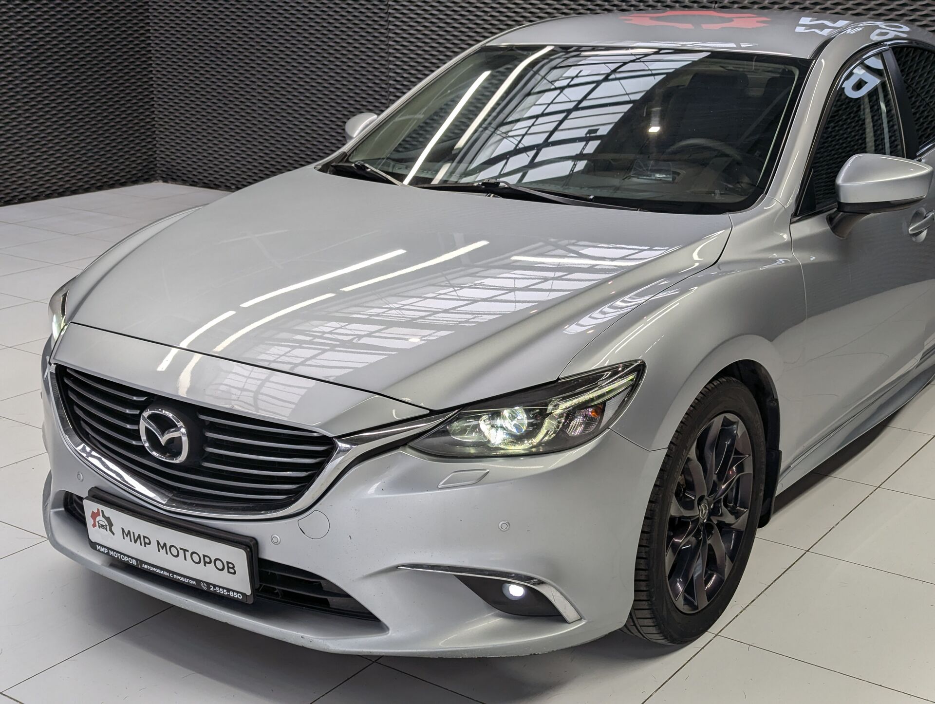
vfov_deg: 30.3
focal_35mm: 48
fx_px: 1298
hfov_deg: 39.6
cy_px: 352
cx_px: 468
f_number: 1.85
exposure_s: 1/300
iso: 43
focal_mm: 6.81
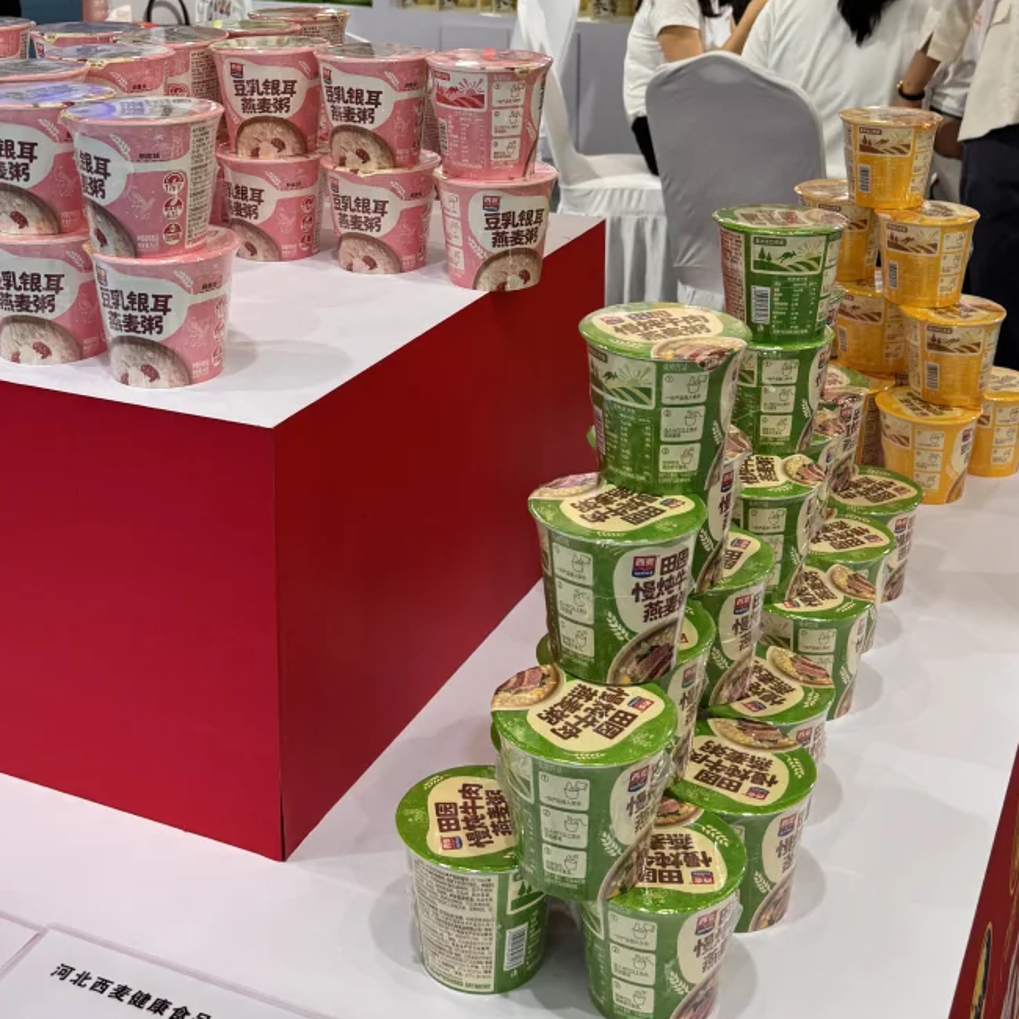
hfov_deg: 36.0
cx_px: 477
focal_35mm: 47
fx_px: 1565
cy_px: 198
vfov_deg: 34.9
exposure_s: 1/100
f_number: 1.78
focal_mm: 6.76
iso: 64
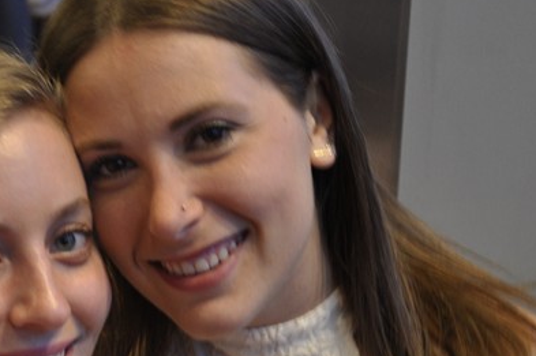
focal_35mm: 122
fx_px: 1814
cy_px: 259
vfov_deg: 11.2
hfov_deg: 16.5
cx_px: 3
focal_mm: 32
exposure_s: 1/8
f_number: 4.2
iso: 400
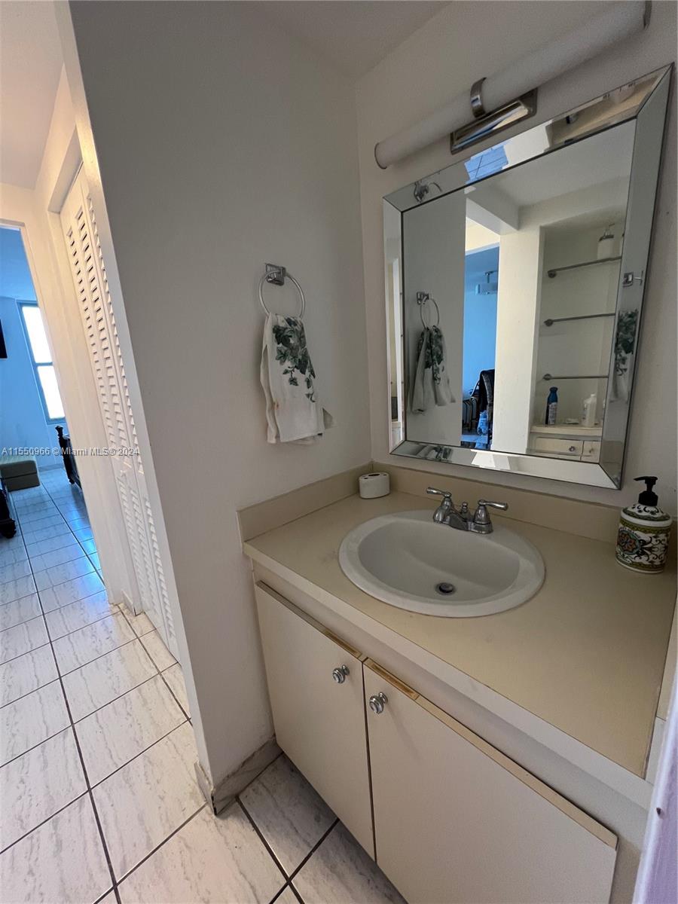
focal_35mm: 13
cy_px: 452
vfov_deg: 106.2
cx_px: 339
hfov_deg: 89.9
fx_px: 339
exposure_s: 1/60
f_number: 1.8
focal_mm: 1.57
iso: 200
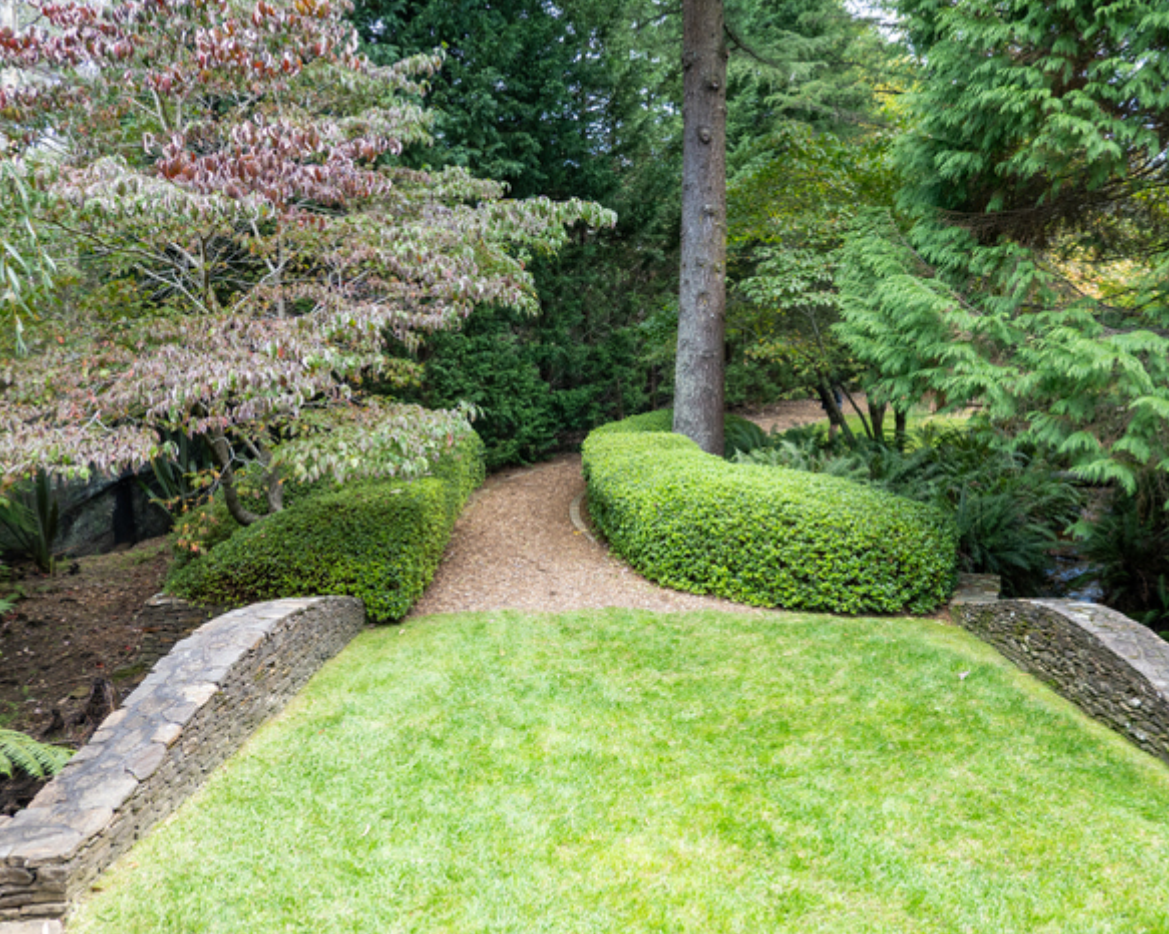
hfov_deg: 62.1
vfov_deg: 51.5
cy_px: 452
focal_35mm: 28
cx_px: 646
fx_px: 968
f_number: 2.8
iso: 100
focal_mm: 9
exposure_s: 1/60
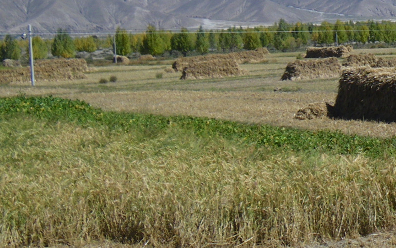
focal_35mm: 97
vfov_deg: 13.4
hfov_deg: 19.8
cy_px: 28
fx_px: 1047
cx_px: 510
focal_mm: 5
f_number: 4.2
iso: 50
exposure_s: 1/500
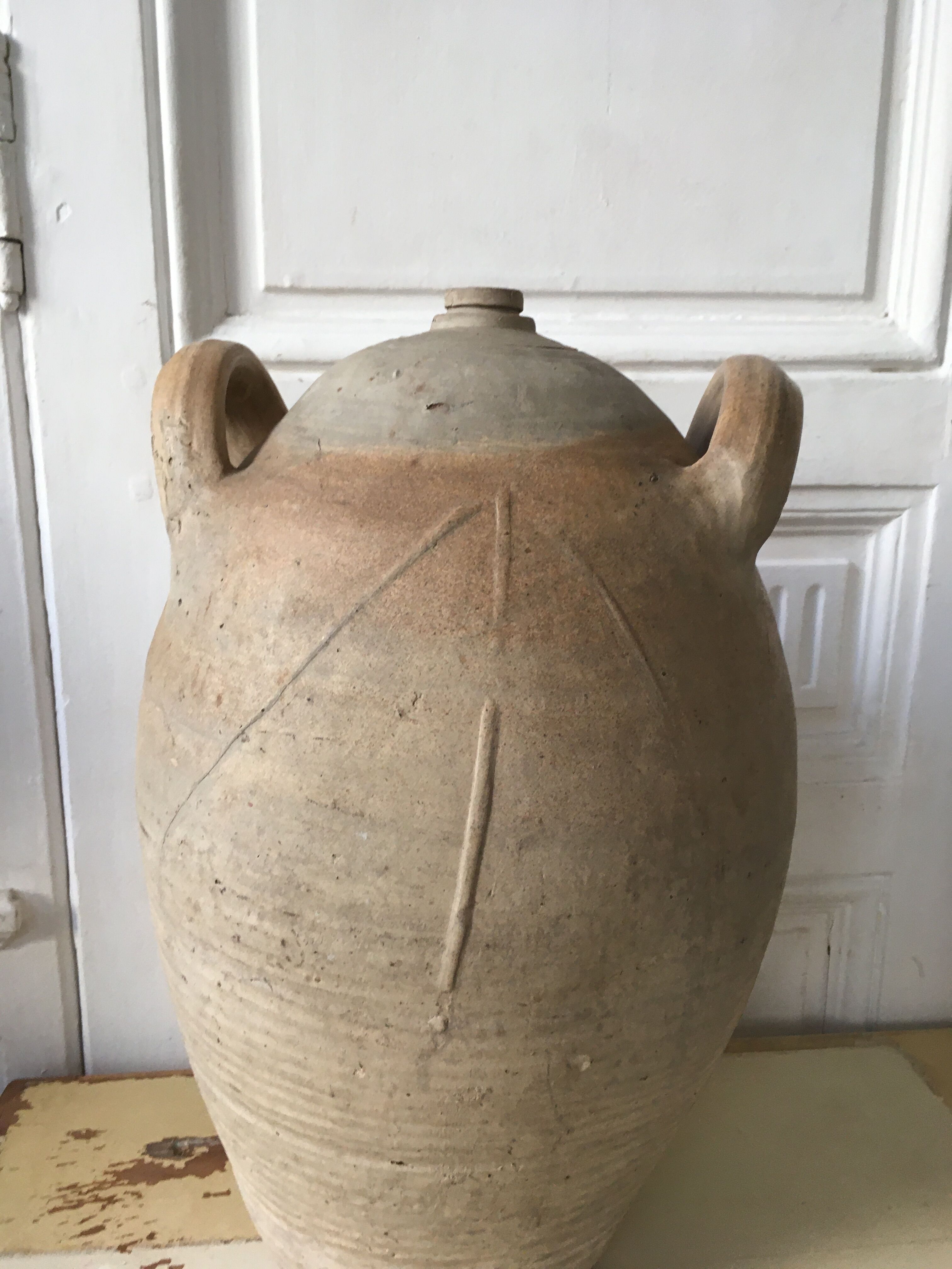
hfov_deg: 48.2
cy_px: 634
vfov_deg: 61.7
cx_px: 476
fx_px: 1063
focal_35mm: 29
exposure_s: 1/33
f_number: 2.2
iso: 50
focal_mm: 4.15
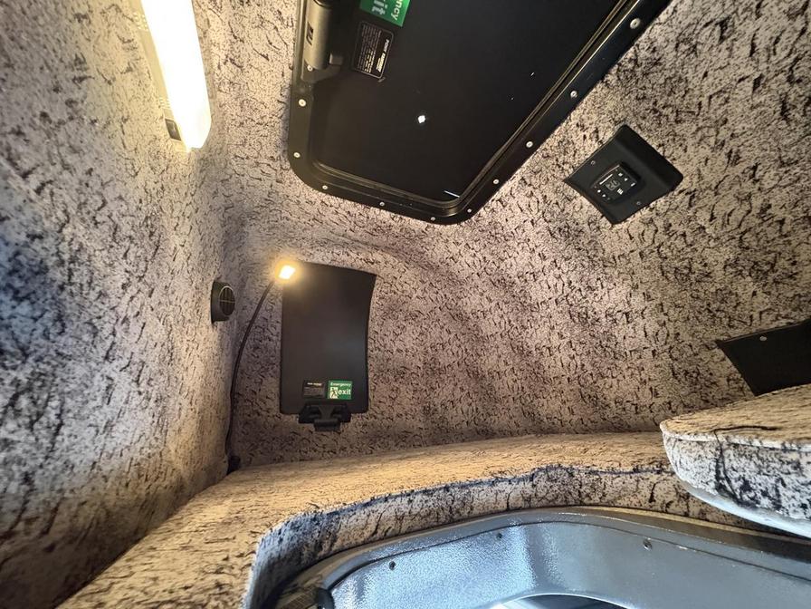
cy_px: 304
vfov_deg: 85.7
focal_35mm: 14
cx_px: 406
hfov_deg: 102.1
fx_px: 328
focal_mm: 2.22
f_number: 2.2
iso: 1000
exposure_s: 1/39
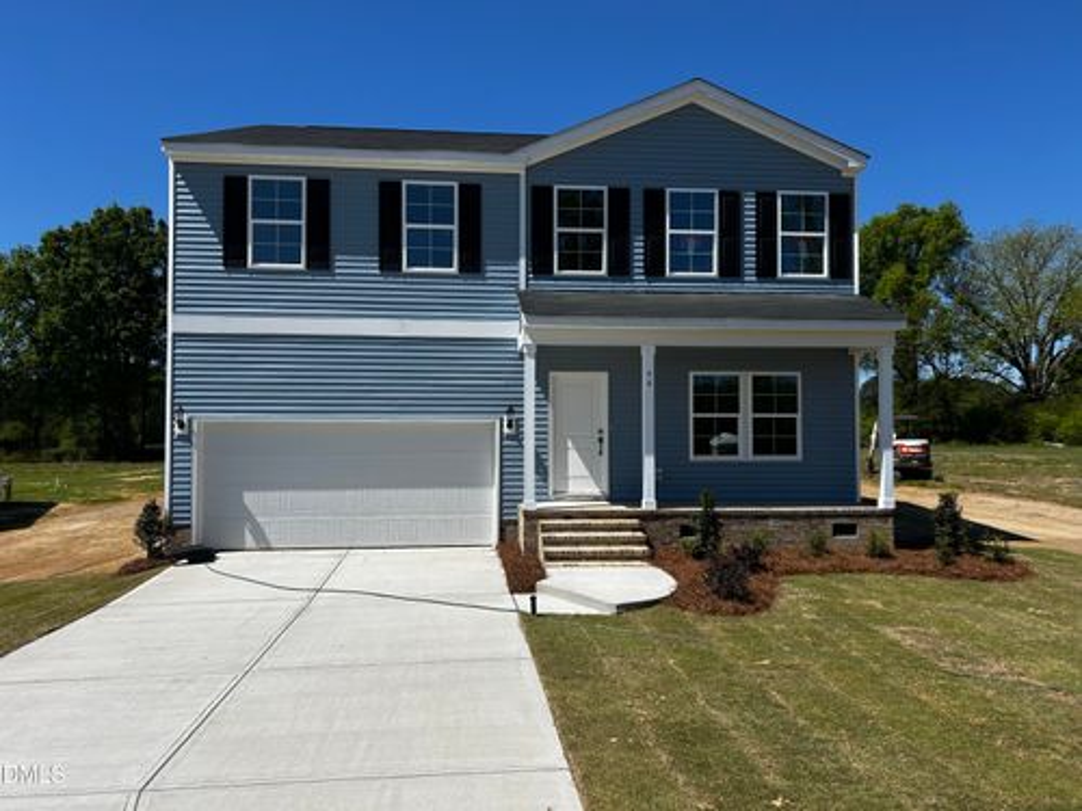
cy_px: 406
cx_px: 541
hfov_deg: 67.3
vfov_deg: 53.1
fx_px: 813
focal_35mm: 26
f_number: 1.5
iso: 50
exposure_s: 1/6211
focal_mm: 5.7
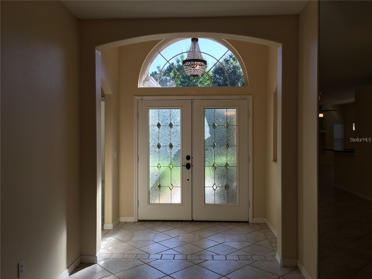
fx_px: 312
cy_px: 140
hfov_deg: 61.7
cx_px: 186
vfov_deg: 48.2
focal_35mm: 29
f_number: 2.2
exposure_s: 1/210
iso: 25
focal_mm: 4.15
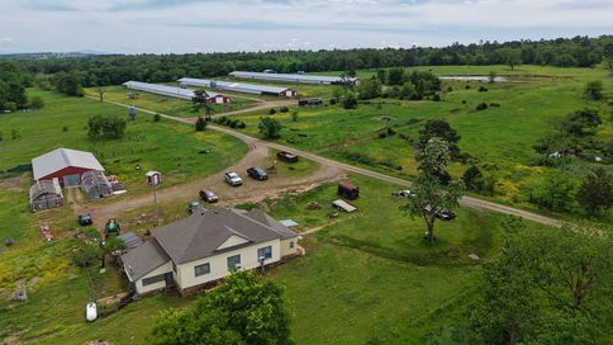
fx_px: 439
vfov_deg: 42.9
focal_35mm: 27
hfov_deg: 69.9
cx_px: 310
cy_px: 169
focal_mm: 8.67
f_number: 1.8
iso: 180
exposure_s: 1/5000
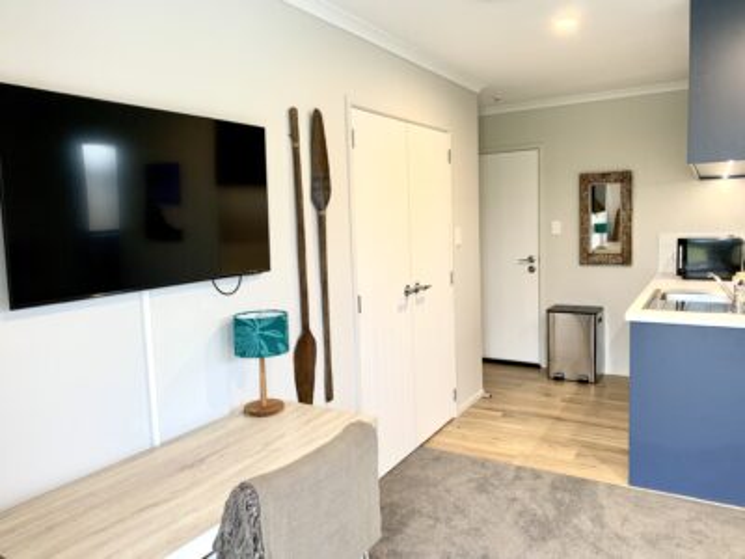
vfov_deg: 53.1
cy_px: 280
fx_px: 560
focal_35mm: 26
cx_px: 372
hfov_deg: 67.3
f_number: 1.8
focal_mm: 4.25
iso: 100
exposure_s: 1/50
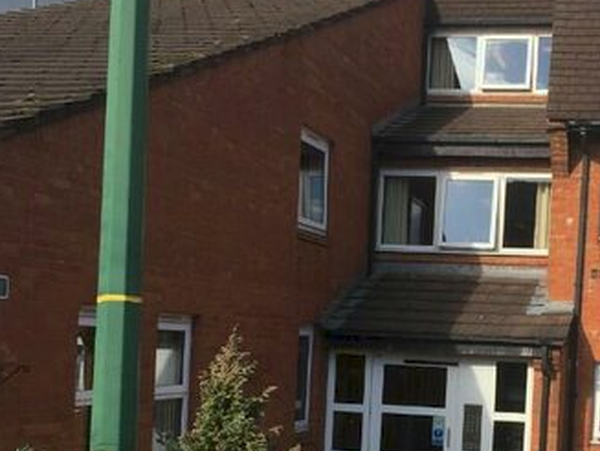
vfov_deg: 23.3
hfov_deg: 30.4
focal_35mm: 62
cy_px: 371
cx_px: 486
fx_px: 1076
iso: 32
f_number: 2.2
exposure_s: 1/1099
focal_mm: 4.15
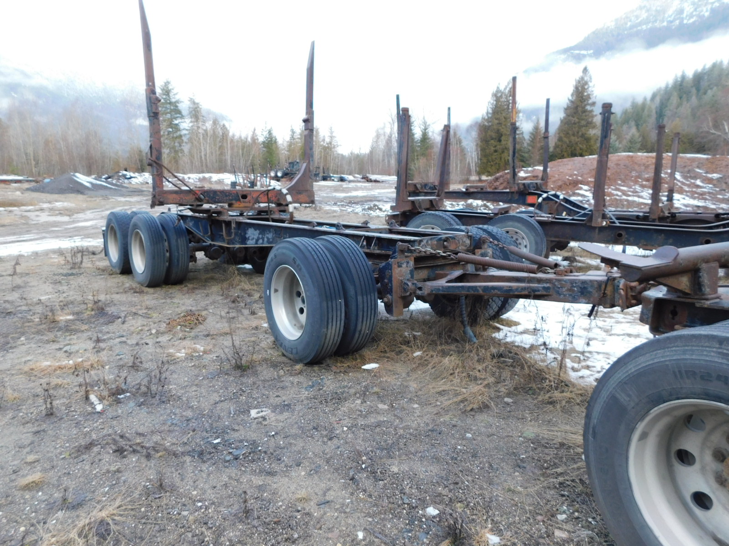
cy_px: 273
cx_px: 364
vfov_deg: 58.9
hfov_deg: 73.9
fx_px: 484
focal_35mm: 23
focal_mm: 4
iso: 125
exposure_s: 1/50
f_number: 3
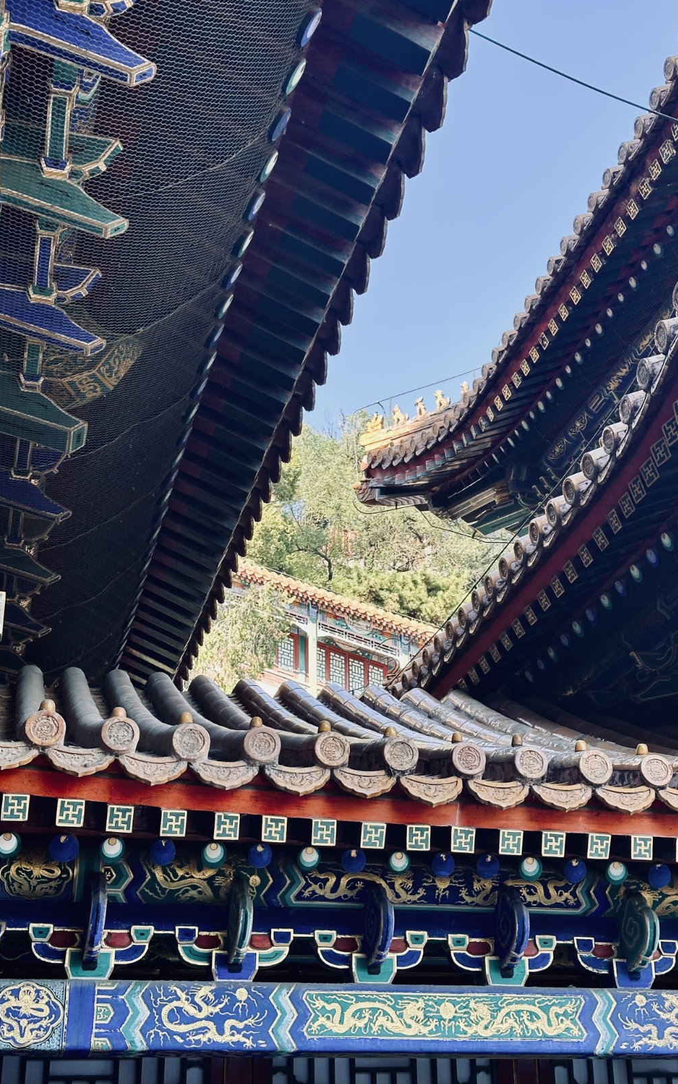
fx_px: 1507
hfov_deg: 25.3
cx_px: 384
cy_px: 542
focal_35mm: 51
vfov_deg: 39.6
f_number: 1.8
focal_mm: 6.9
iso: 64
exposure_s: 1/307
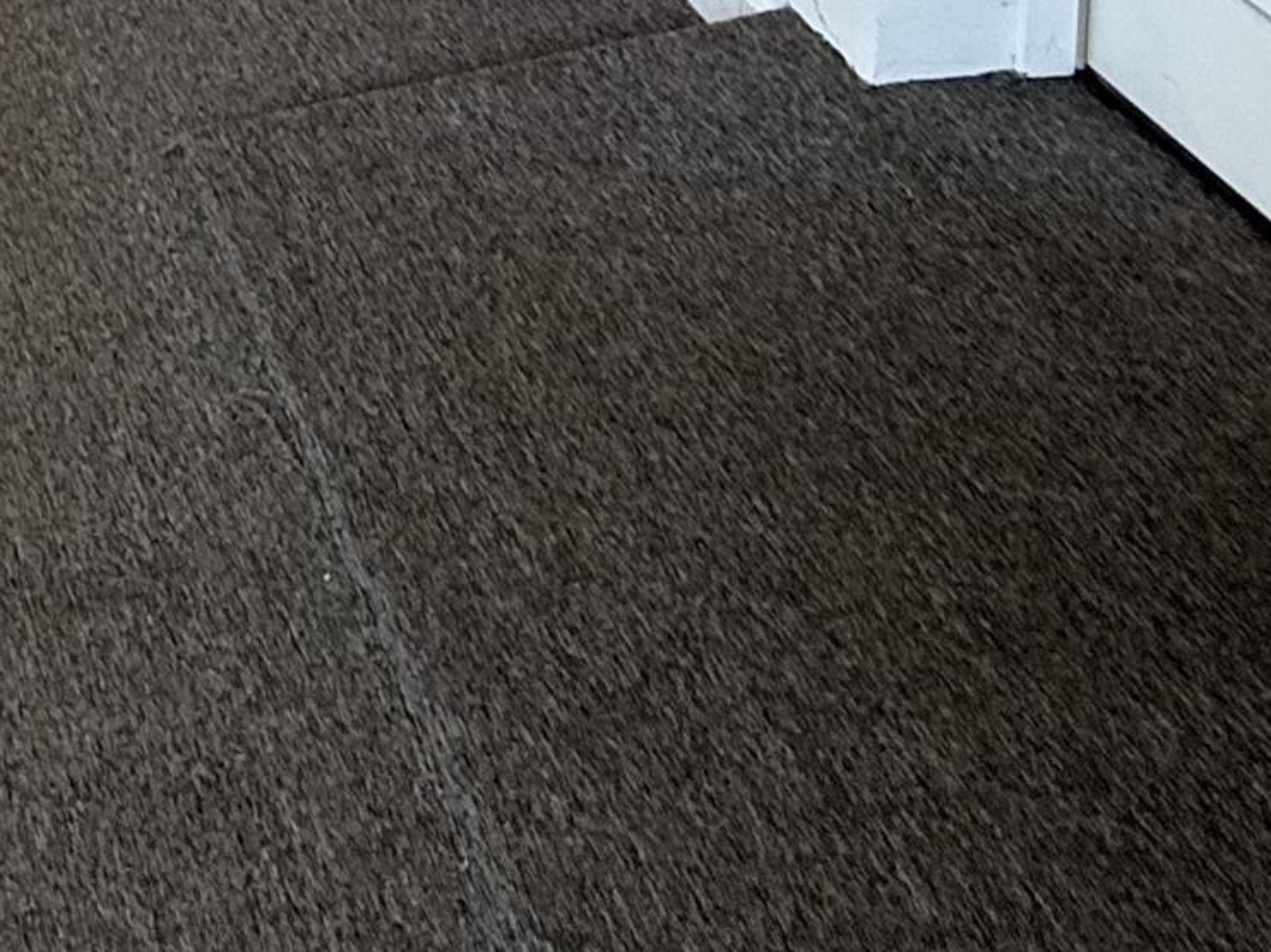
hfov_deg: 30.0
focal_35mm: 58
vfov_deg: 17.7
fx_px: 2129
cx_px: -111
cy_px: -950
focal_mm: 2.22
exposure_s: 1/120
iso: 100
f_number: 2.2
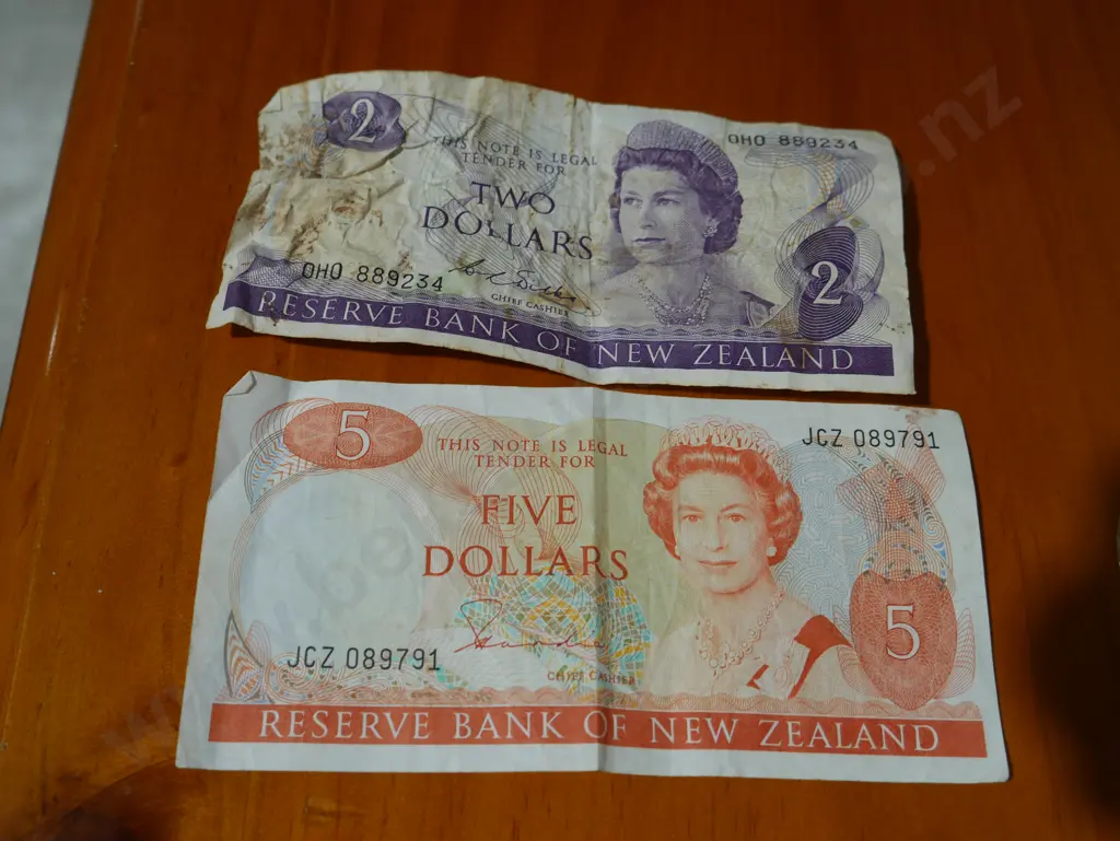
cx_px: 560
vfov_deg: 39.7
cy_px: 420
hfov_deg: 51.3
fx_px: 1165
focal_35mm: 36
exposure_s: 1/80
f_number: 4
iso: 200
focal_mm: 18
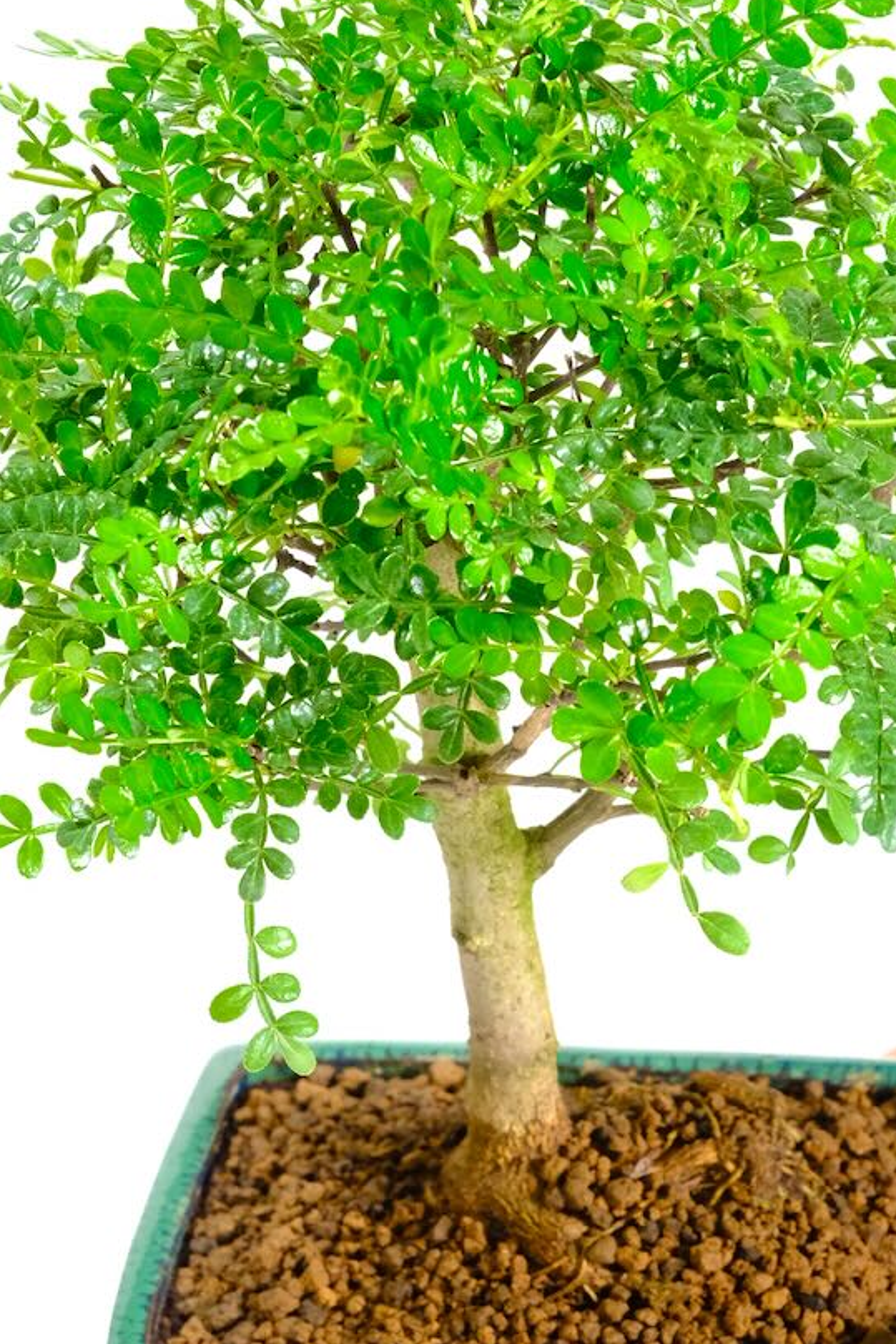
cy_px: 694
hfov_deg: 7.2
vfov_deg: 10.8
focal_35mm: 190
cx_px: 522
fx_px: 7090
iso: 2500
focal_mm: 80
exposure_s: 1/30
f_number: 8
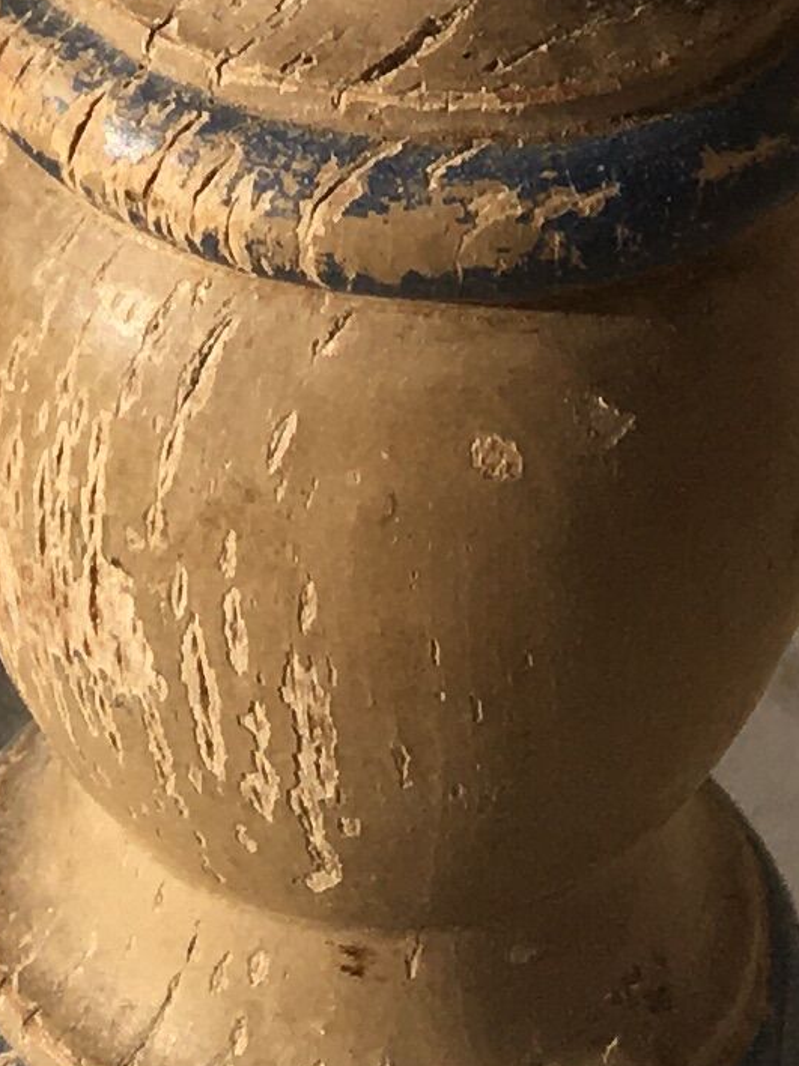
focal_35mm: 165
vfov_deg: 10.5
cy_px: -1419
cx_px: 236
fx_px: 5083
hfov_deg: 9.0
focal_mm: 4.15
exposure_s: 1/1538
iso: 25
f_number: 2.2
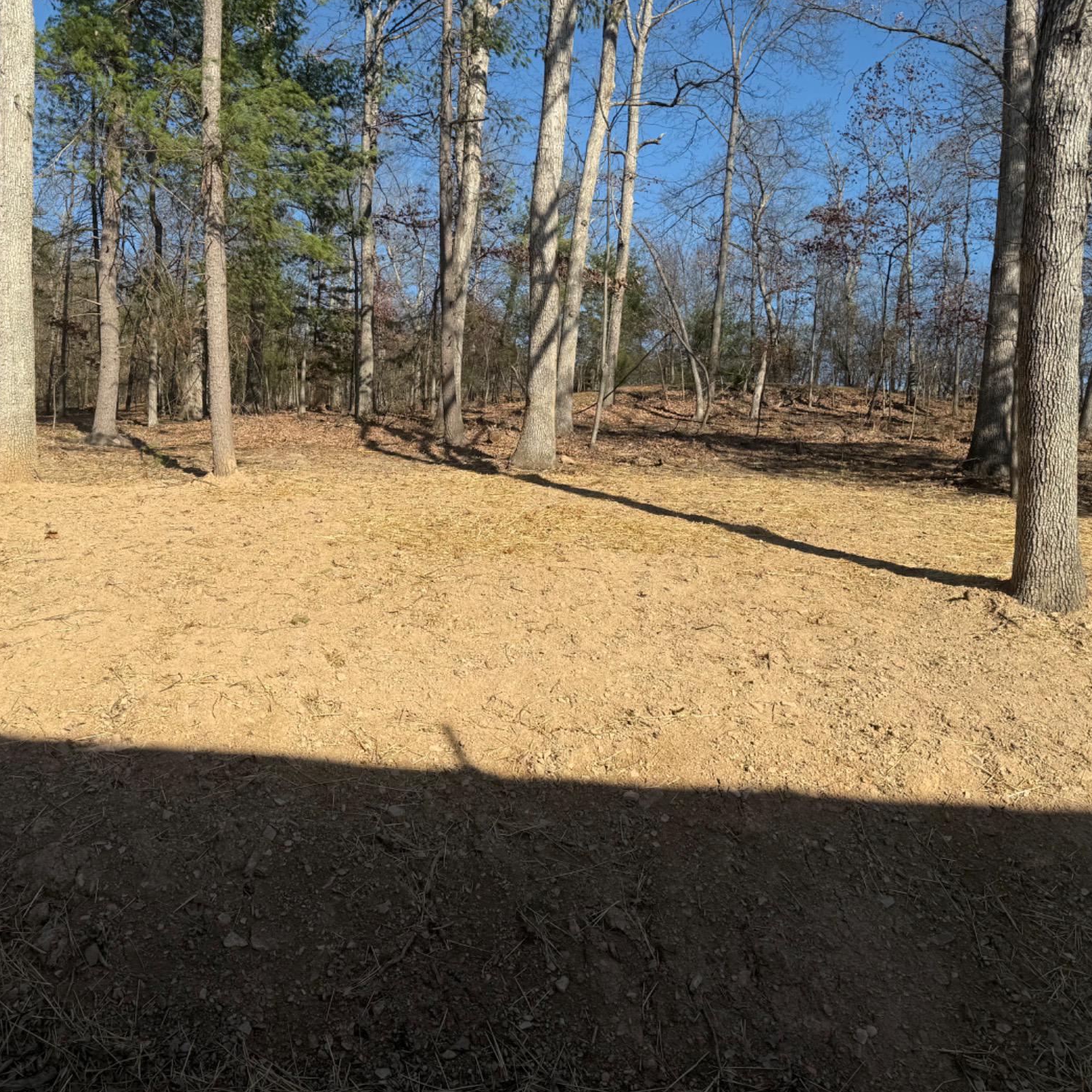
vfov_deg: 55.6
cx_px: 464
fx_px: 1035
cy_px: 542
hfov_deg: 55.4
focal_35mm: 29
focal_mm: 6.76
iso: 80
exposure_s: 1/3021
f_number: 1.78
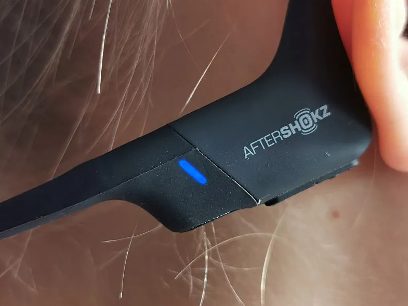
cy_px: 153
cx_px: 206
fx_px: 637
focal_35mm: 54
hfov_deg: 35.5
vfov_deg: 27.0
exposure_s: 1/100
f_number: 1.6
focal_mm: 5.56
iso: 80
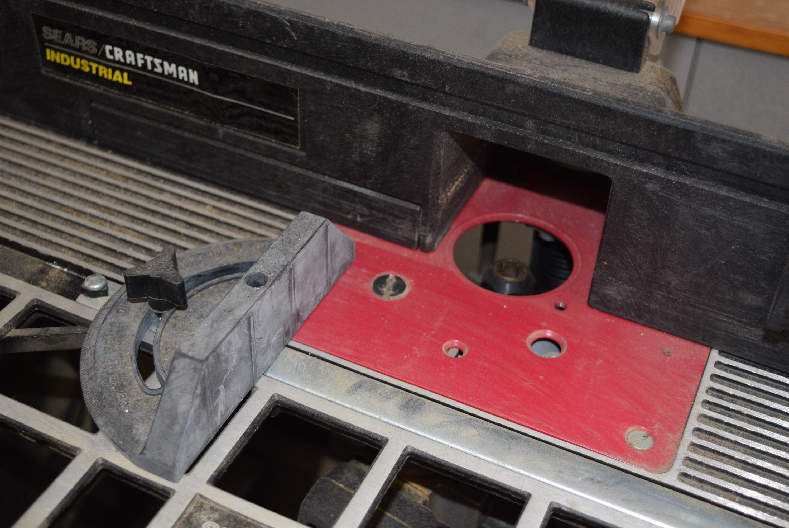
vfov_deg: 26.5
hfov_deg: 38.9
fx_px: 1119
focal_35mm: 51
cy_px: 264
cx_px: 394
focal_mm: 34
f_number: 4.5
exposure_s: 1/80
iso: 500
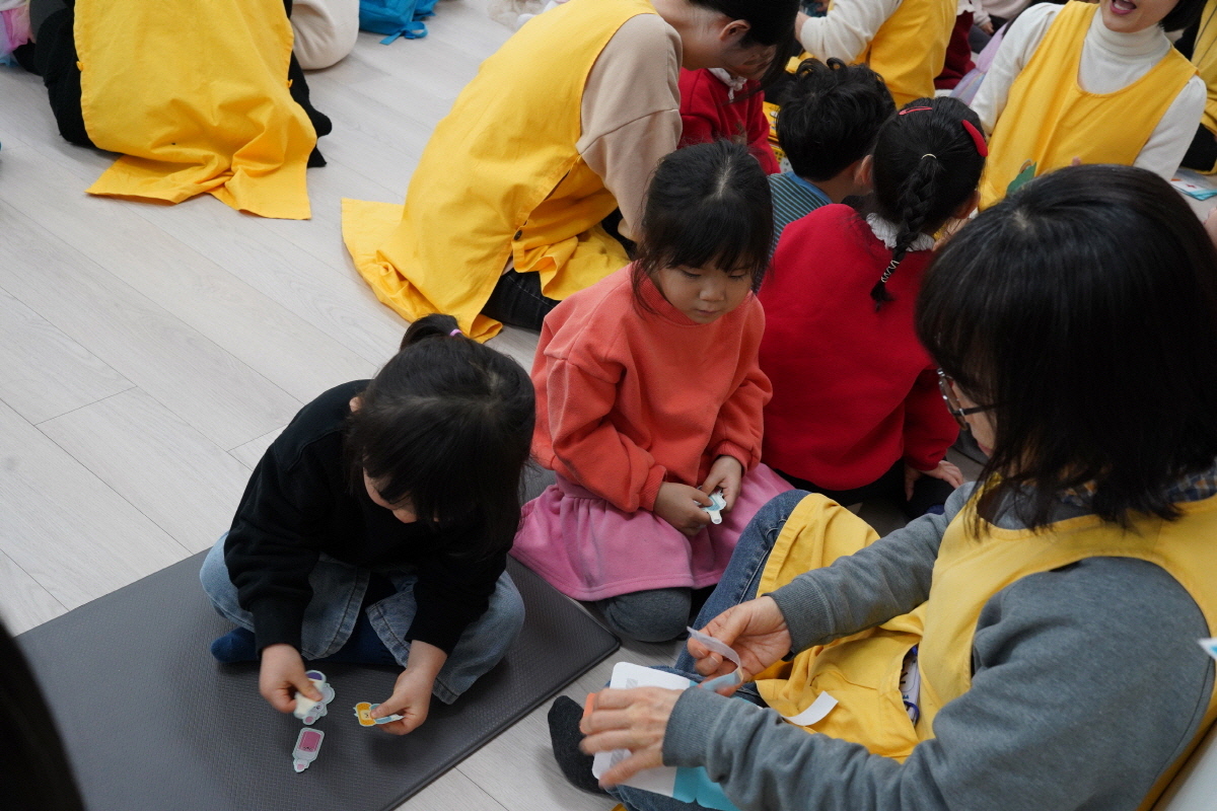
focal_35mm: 35
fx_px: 1183
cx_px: 608
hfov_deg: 54.4
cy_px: 406
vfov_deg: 37.9
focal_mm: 35
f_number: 7.1
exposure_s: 1/80
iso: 2500
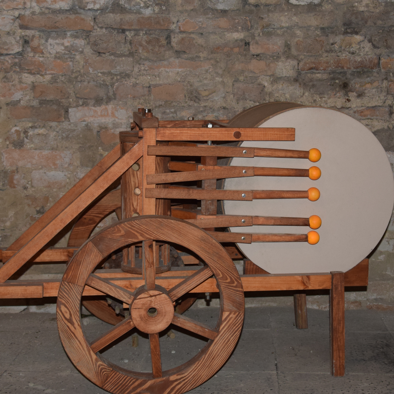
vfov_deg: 26.9
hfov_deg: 26.8
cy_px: 176
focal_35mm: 64
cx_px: 234
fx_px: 824
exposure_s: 1/60
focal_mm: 24
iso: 800
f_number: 3.8
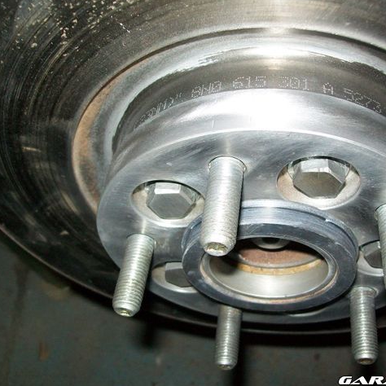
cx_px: 217
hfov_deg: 39.1
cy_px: 193
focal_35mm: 43
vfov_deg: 39.2
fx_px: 542
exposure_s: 1/60
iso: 160
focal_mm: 6
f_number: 2.7
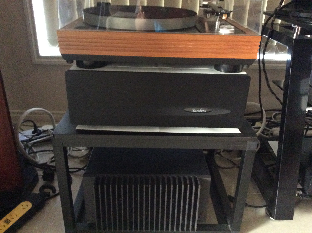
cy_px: 116
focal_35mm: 32
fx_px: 288
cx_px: 156
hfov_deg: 56.9
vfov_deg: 44.1
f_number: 2.4
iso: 640
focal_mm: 3.3
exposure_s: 1/17
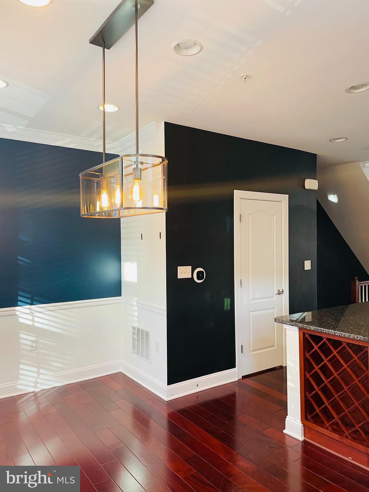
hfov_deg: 53.1
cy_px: 246
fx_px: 370
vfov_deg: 67.3
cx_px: 184
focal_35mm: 26
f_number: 1.6
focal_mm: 4.2
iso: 125
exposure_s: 1/60
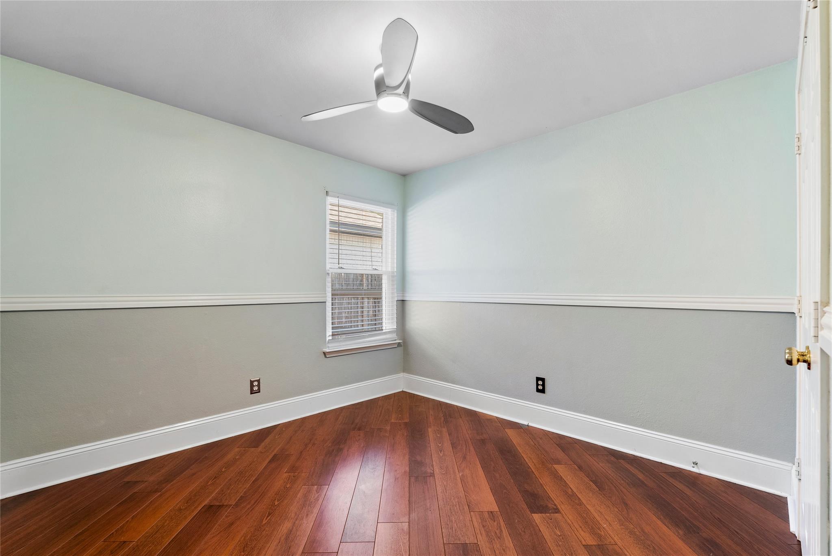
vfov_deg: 73.8
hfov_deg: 96.7
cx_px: 416
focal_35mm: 16
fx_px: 370
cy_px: 278
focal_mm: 16
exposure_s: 5
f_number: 8
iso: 125
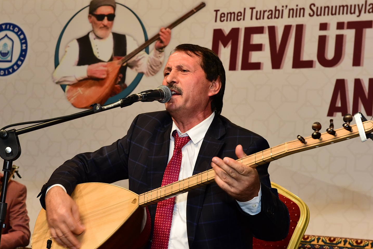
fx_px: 1015
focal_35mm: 98
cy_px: 118
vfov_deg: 14.0
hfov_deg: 20.8
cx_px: 168
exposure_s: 1/60
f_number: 9
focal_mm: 70
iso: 2500
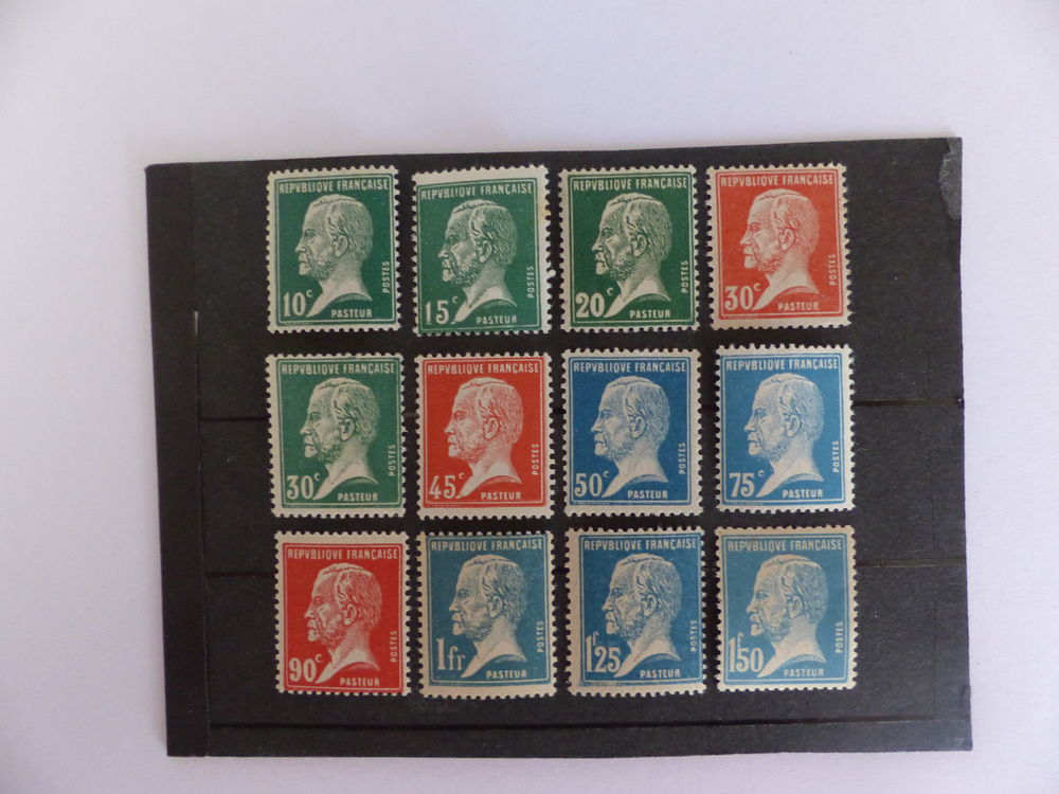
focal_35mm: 25
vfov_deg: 54.9
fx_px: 765
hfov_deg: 69.4
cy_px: 397
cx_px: 530
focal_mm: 4.5
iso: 400
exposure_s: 1/50
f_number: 2.8
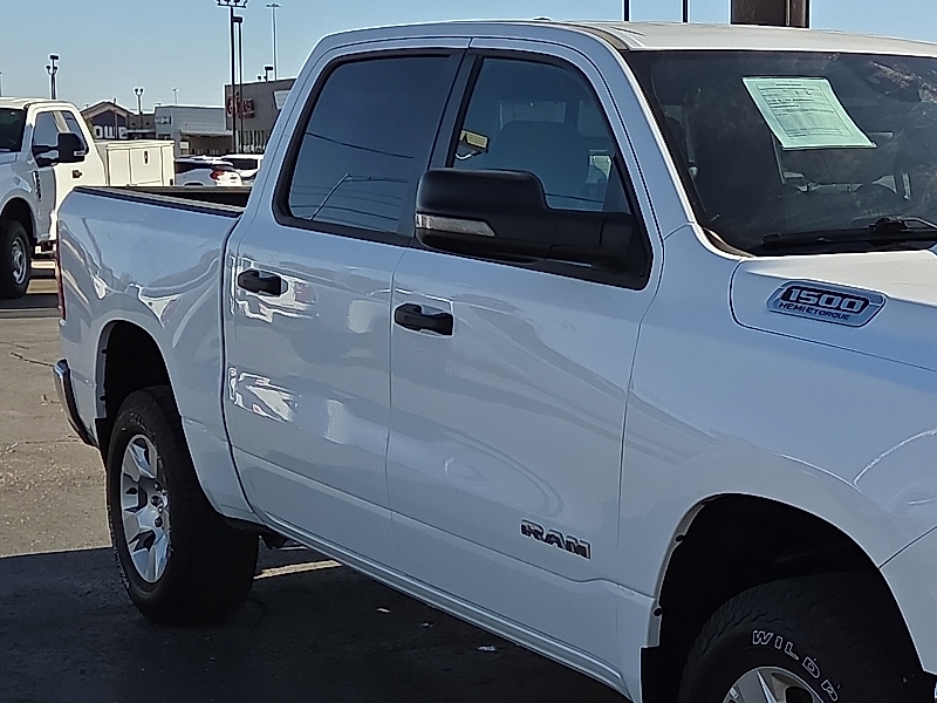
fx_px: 1895
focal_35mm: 70
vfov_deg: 21.0
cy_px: 448
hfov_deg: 26.8
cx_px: 844
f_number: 1.8
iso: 25
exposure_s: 1/1429
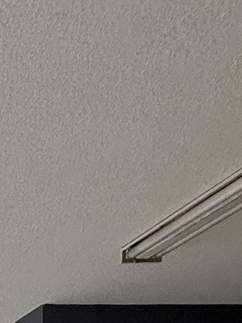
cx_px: -350
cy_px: 653
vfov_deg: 17.7
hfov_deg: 13.6
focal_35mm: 76
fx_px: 709
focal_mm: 2.22
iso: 160
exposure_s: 1/120
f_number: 2.2
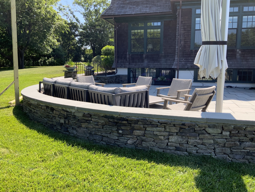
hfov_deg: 61.7
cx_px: 128
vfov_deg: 48.2
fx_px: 214
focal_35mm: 29
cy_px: 96
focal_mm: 3
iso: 16
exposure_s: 1/514
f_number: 1.8
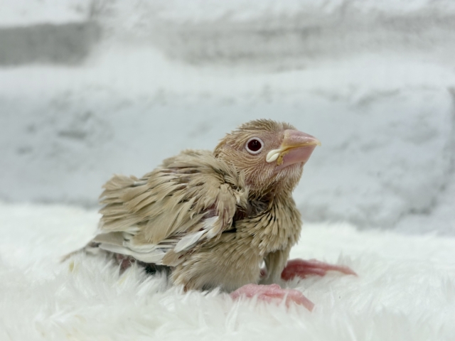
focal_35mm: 52
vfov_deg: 28.0
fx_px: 683
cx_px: 228
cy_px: 170
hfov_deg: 36.8
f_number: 1.6
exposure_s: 1/50
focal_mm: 5.96
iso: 40
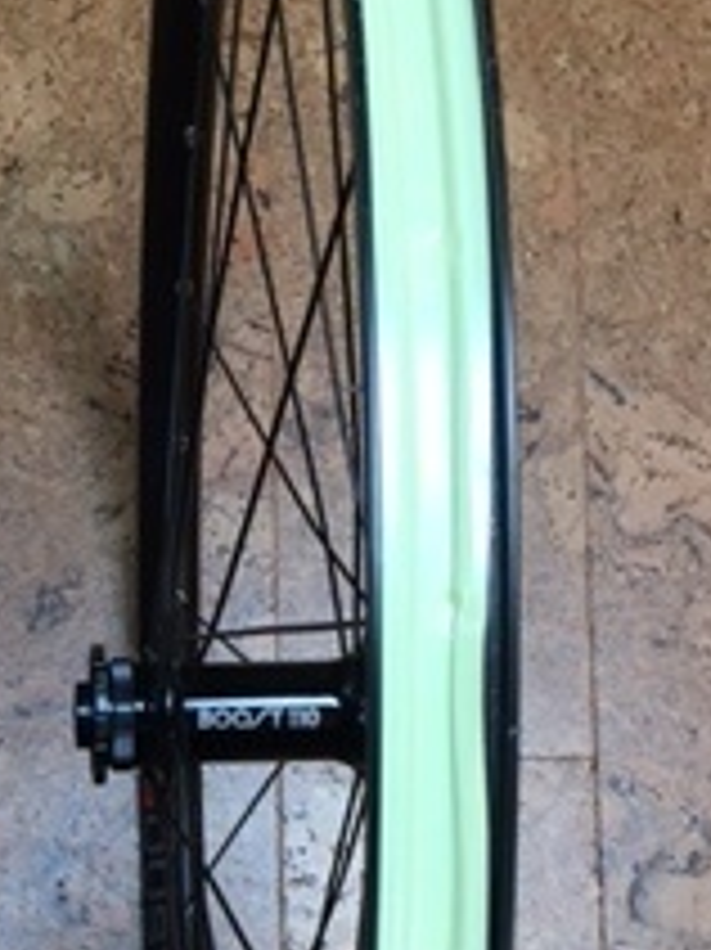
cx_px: 9
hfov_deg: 16.4
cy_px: 891
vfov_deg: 21.7
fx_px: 2412
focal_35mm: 88
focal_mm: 4.15
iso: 64
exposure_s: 1/30
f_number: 2.2
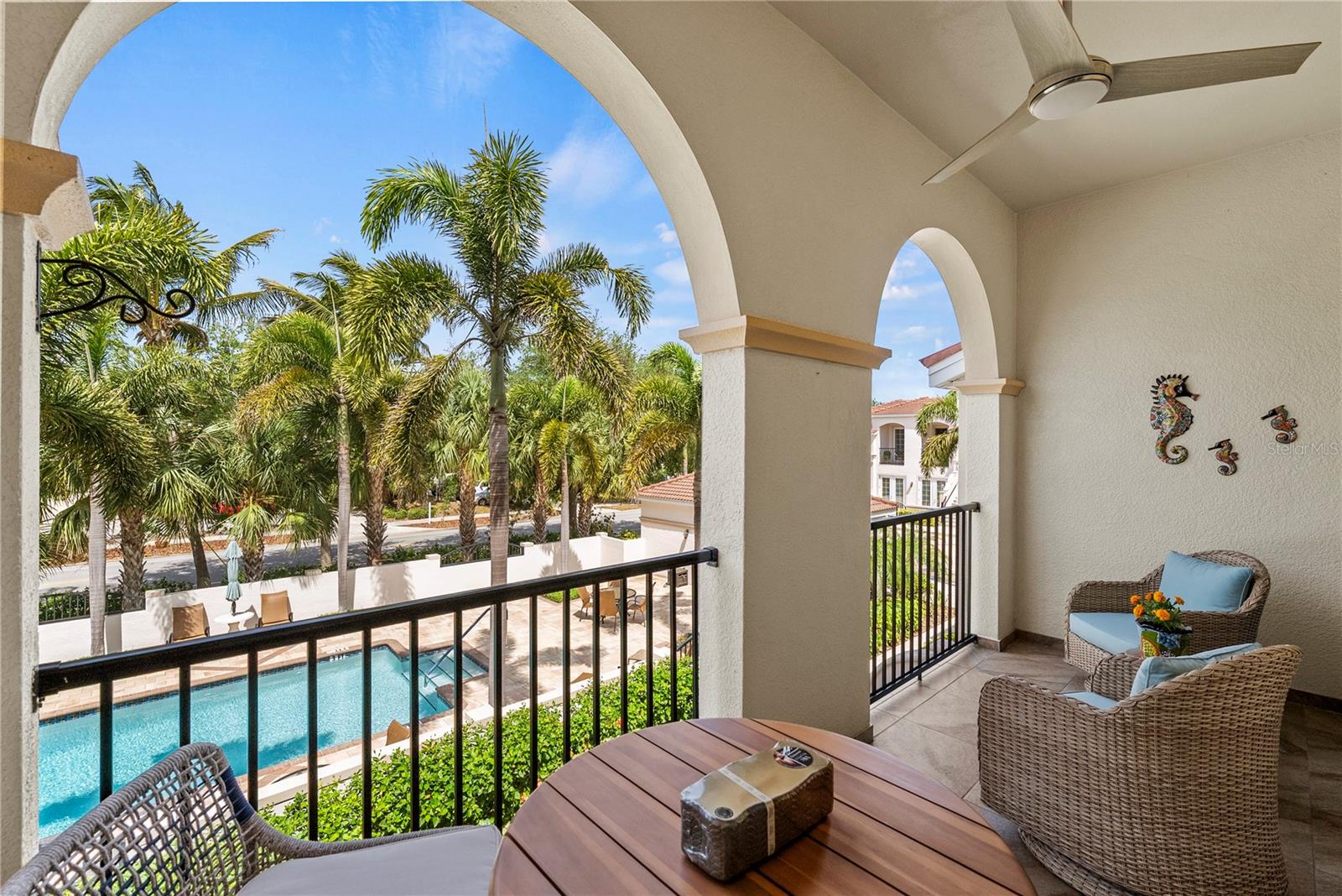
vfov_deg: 77.4
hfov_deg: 100.4
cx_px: 671
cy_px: 448
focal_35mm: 15
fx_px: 559
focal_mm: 15
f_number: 8
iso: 640
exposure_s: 1/400
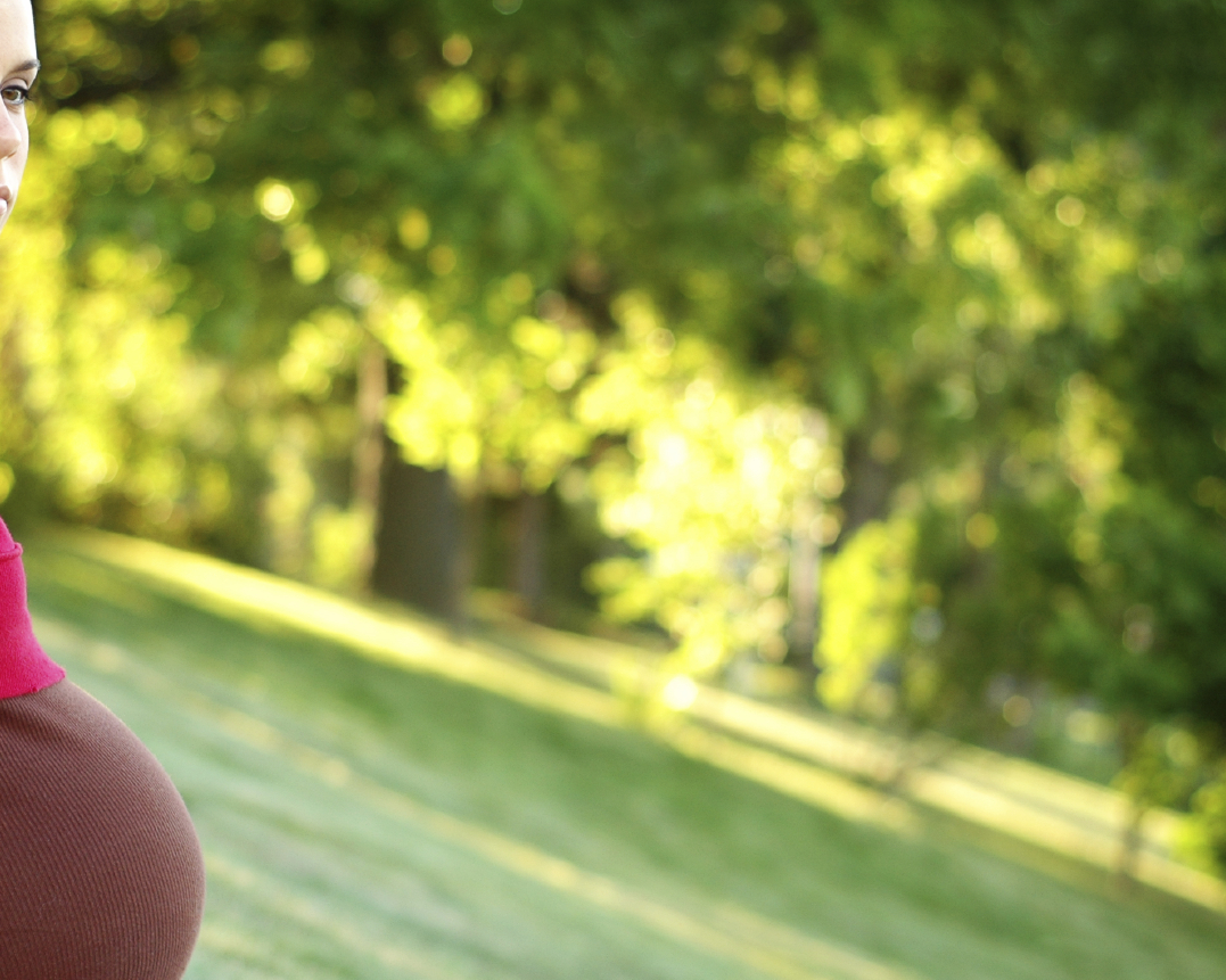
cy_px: 548
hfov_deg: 17.3
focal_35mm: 111
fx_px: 4027
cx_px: 551
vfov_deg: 13.9
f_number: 2.5
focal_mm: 50
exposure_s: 1/200
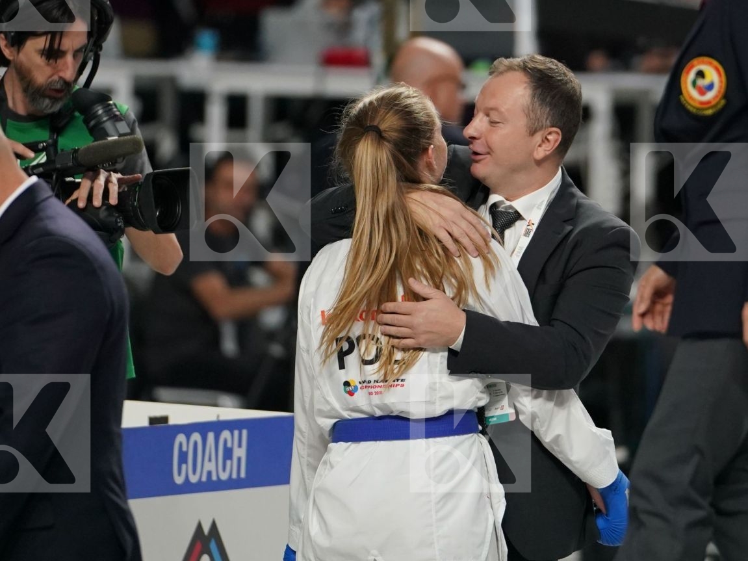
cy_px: 202
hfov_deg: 4.4
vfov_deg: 3.3
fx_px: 9744
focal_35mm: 451
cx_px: 471
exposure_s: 1/1000
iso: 1600
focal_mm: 200
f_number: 2.8
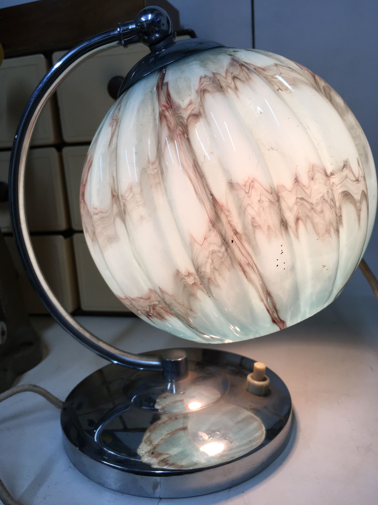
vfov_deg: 61.7
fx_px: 422
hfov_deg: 48.2
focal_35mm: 29
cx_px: 189
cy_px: 252
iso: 40
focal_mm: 4.15
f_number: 2.2
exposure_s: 1/100
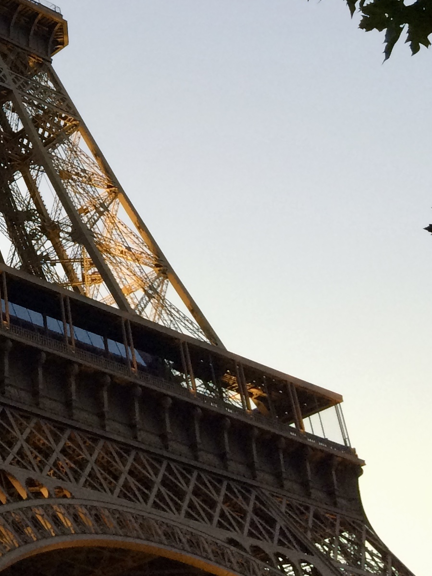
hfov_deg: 17.5
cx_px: -135
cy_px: -49
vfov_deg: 23.3
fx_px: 1314
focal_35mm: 79
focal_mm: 4.15
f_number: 2.2
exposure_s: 1/33
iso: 40
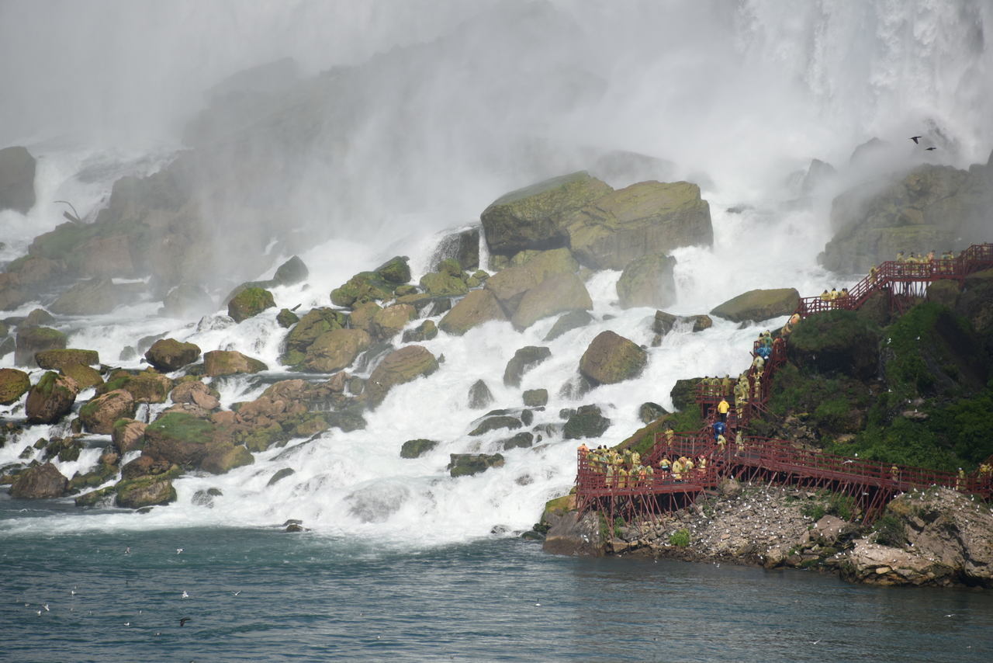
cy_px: 332
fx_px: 8276
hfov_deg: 6.9
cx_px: 496
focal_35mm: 300
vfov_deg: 4.6
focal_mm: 300
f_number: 7.1
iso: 100
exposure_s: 1/640
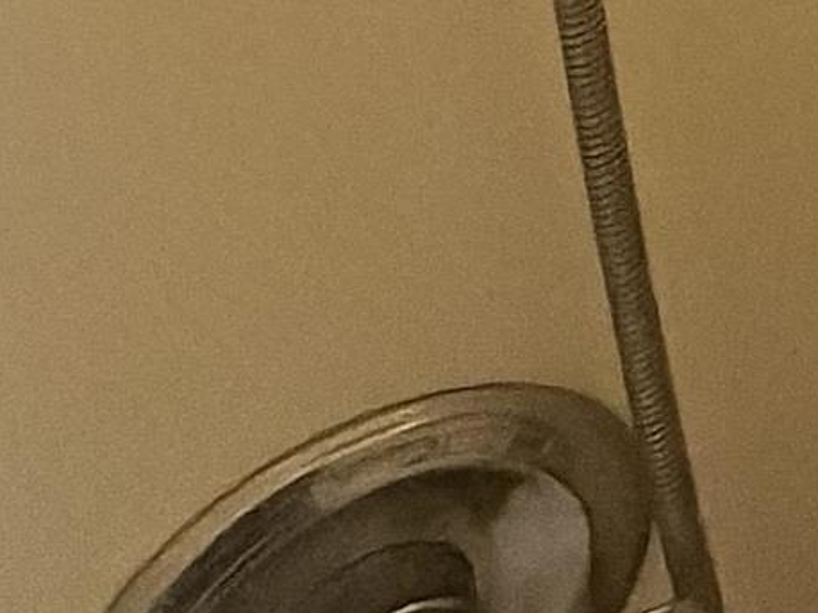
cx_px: 2525
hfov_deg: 11.1
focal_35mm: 94
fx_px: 2220
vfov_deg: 12.0
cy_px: -944
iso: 500
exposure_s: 1/60
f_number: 2.2
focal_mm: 2.22
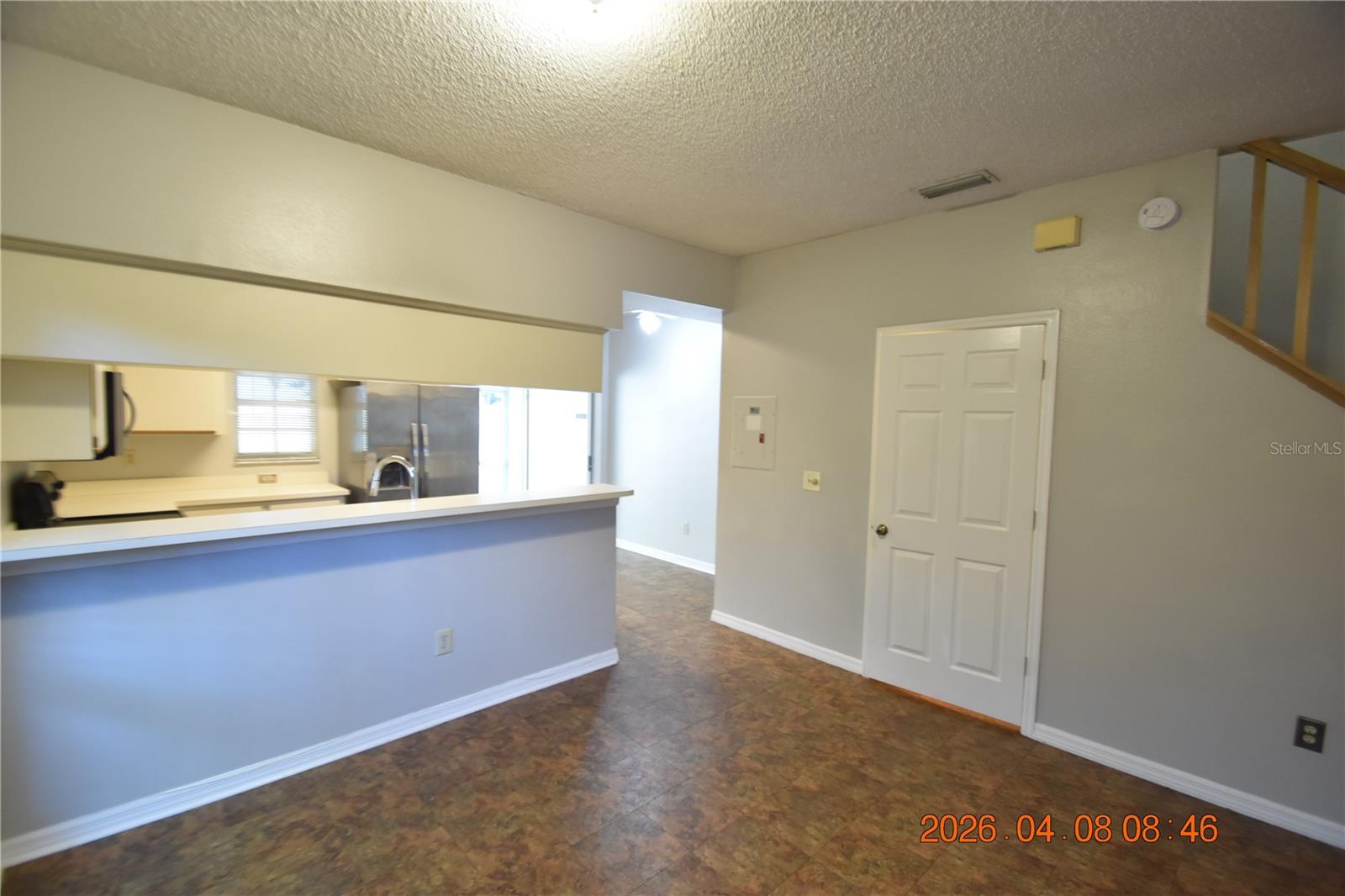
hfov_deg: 100.4
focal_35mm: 15
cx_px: 672
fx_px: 560
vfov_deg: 77.3
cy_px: 448
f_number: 3.5
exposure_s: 1/15
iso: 800
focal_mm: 10
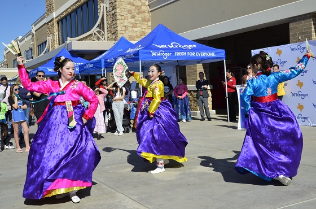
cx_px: 158
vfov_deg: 31.7
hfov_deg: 46.5
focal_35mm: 42
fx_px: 368
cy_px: 104
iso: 250
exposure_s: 1/500
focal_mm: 28
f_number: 11
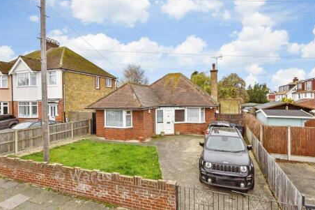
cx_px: 162
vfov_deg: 61.9
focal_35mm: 20
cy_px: 100
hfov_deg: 84.0
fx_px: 175
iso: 1000
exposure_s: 1/200
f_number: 9
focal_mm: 13
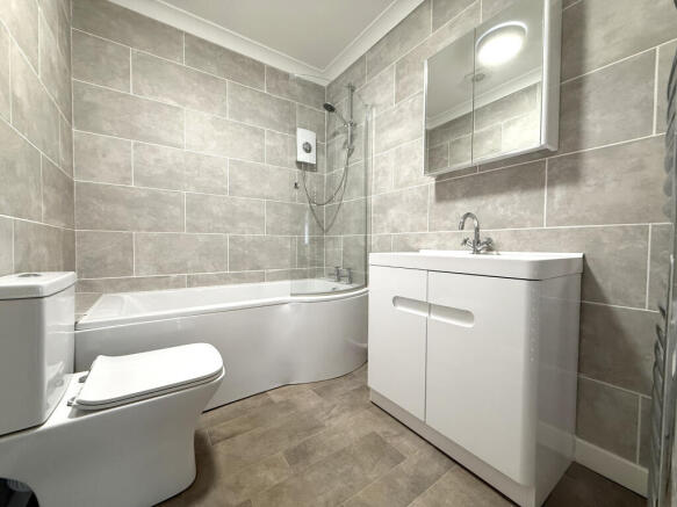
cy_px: 254
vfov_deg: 85.7
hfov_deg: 102.1
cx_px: 338
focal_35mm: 14
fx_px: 274
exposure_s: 1/50
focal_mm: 2.22
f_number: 2.2
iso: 200
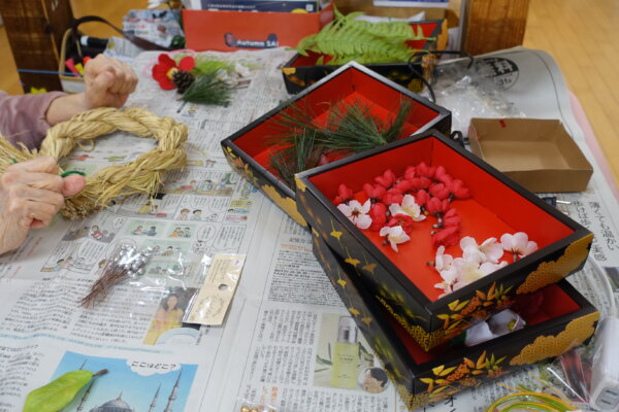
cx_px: 310
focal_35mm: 36
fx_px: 619
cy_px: 206
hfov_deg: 53.1
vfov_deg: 36.9
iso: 320
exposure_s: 1/80
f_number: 2.8
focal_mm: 13.34
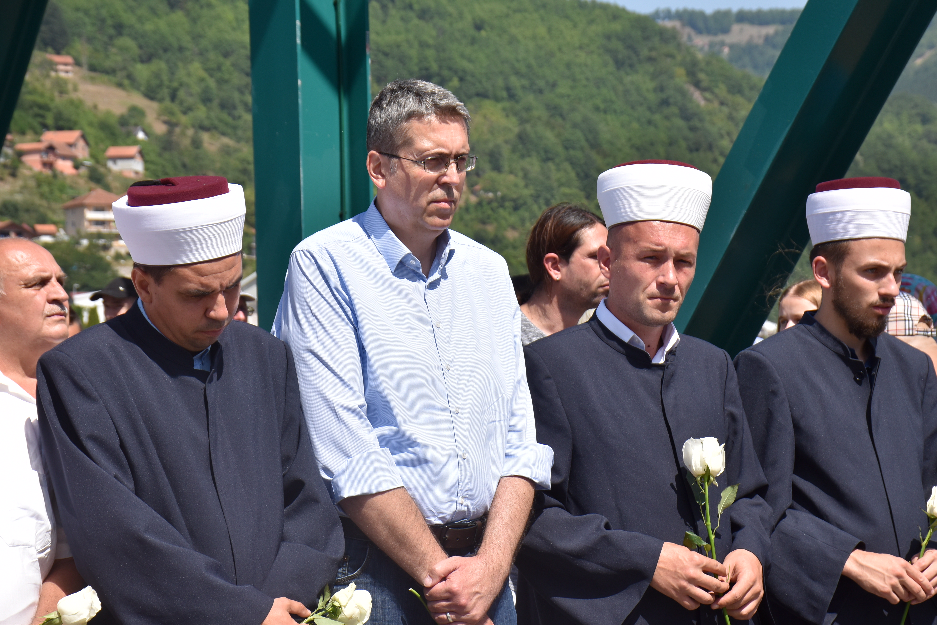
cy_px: 312
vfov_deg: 14.7
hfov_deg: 21.9
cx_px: 468
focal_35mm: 93
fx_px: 2421
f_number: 8
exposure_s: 1/500
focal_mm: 62
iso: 200
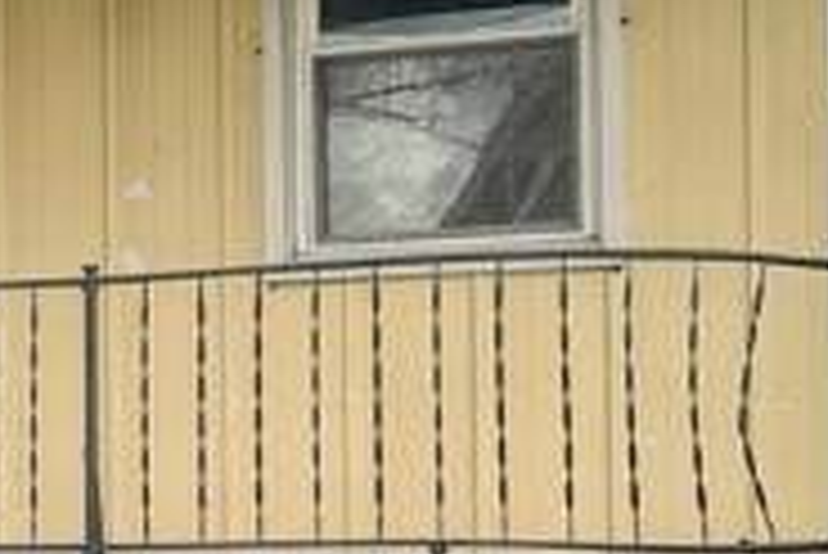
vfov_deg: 13.1
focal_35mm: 104
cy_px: 414
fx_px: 2394
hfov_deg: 19.3
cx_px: 81
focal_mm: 6.86
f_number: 1.78
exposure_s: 1/1083
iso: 80
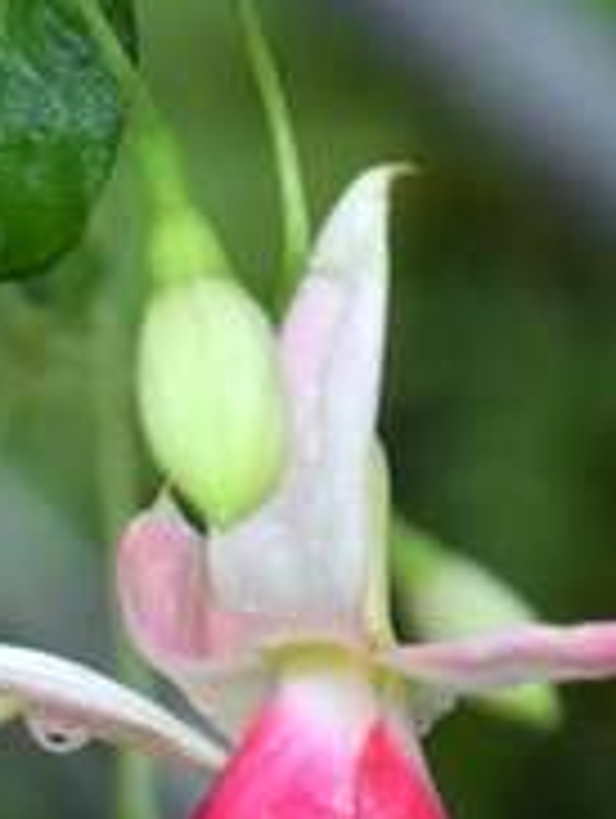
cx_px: -171
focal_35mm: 507
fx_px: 12002
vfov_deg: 3.9
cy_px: 806
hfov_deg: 2.9
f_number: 5.6
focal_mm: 80
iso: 640
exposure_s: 1/125
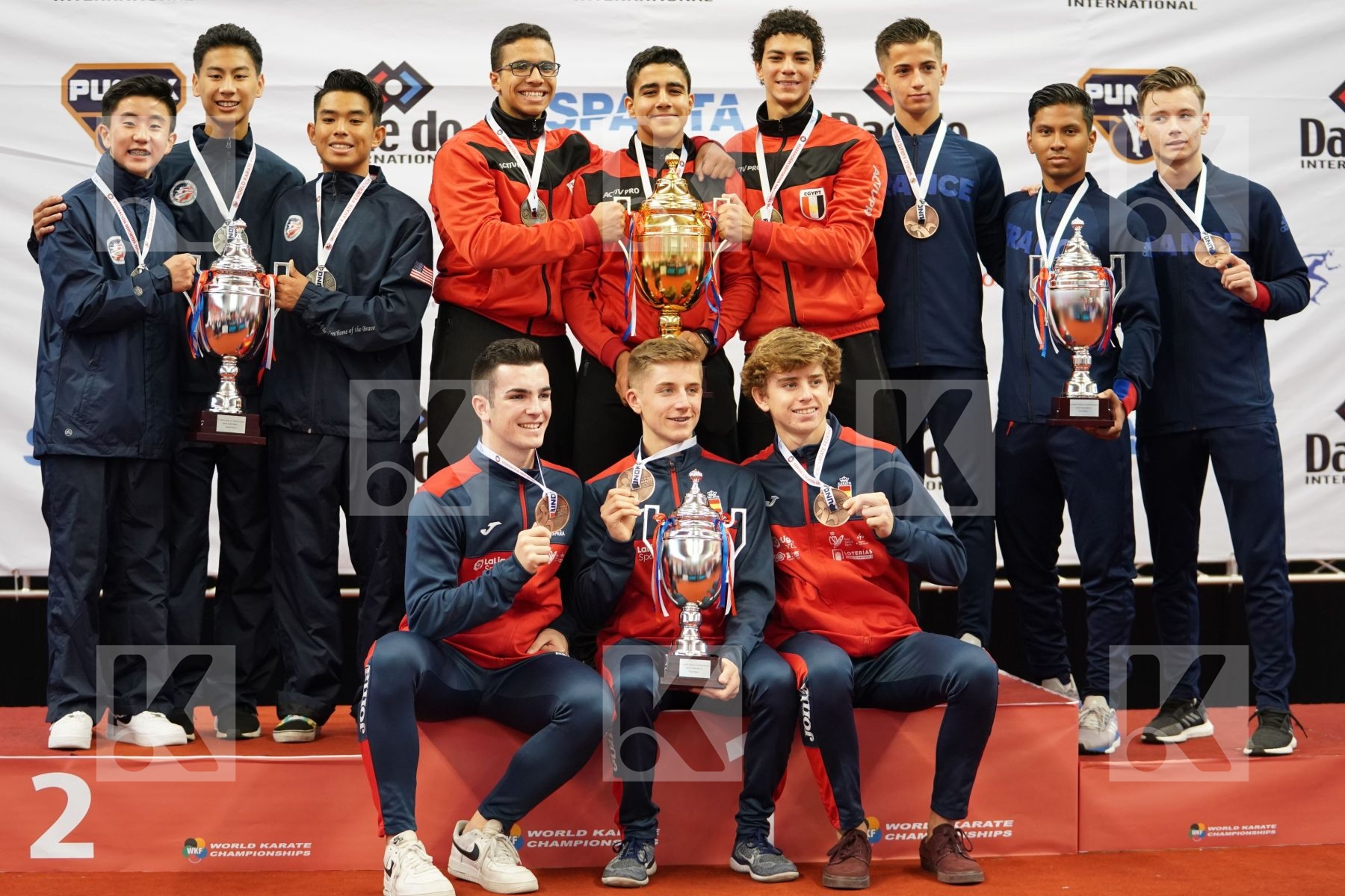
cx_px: 672
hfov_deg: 28.8
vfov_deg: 19.5
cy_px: 448
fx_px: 2615
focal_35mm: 70
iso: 2000
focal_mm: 70
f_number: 2.8
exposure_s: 1/250
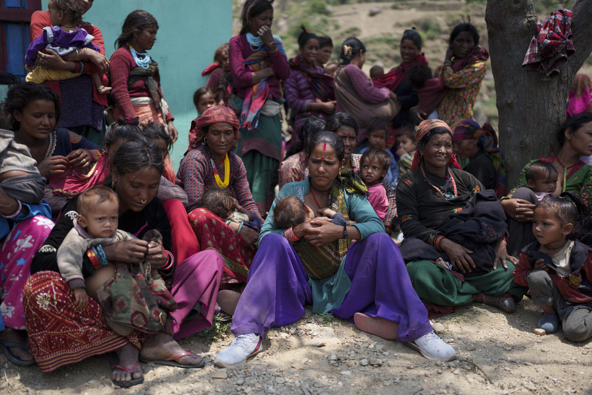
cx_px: 296
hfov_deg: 54.4
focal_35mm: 35
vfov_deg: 37.9
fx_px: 576
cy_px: 198
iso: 100
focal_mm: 35
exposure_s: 1/5000
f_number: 1.4
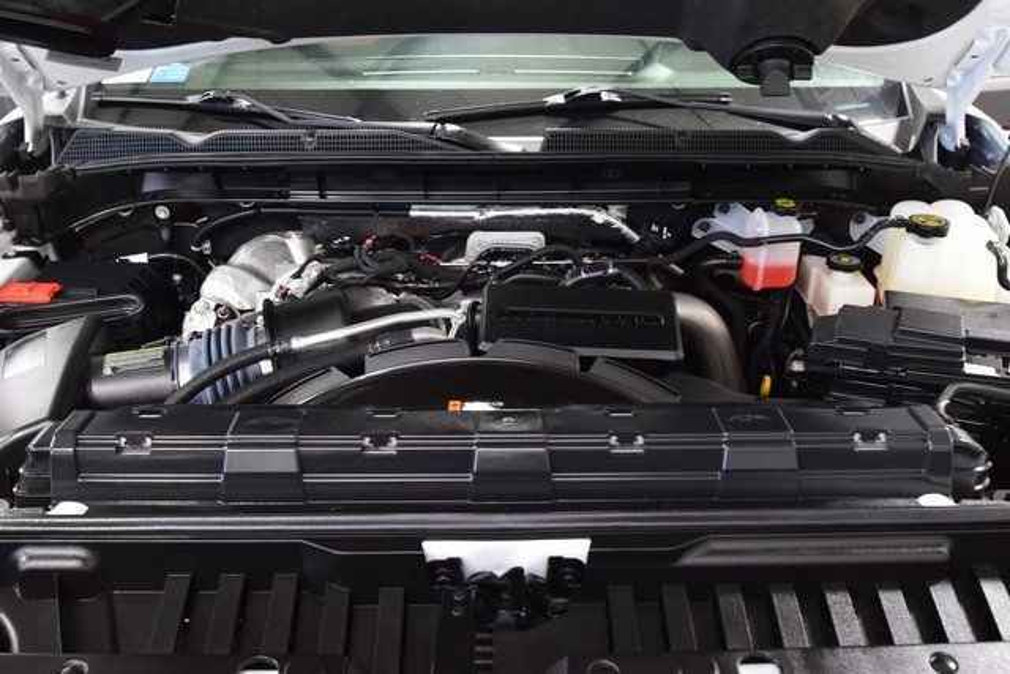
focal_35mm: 36
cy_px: 337
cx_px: 505
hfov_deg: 53.1
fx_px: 1010
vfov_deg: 36.9
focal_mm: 24
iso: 1600
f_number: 5.6
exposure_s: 1/15
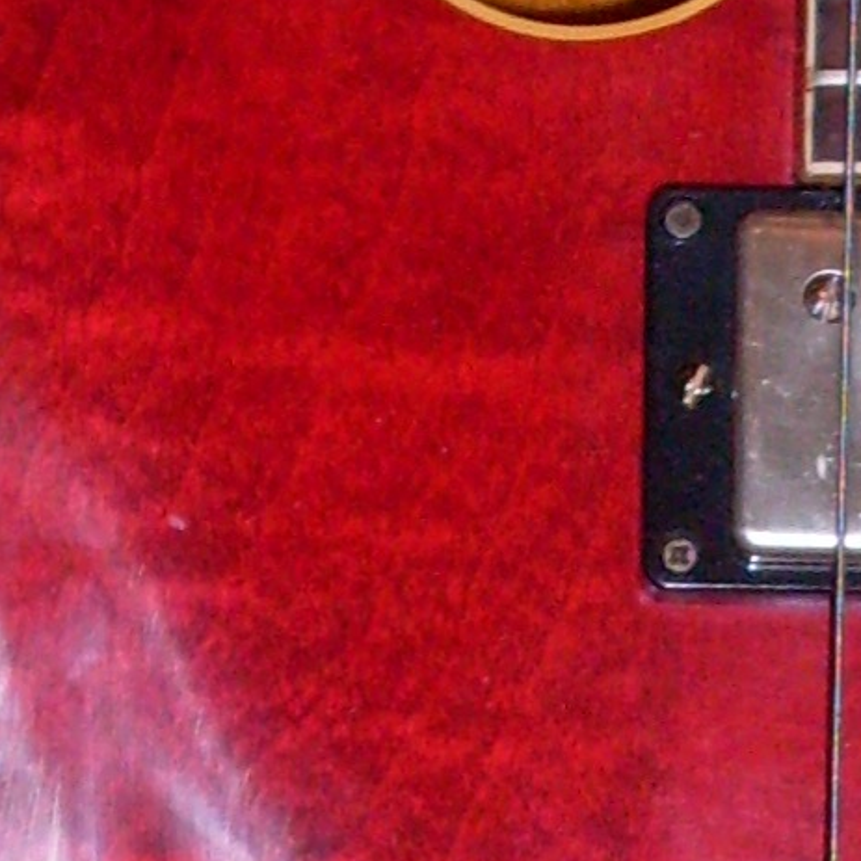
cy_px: 1473
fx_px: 6669
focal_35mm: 237
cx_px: 1084
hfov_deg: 7.3
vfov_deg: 7.2
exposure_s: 1/45
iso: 100
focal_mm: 6.3
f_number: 2.8
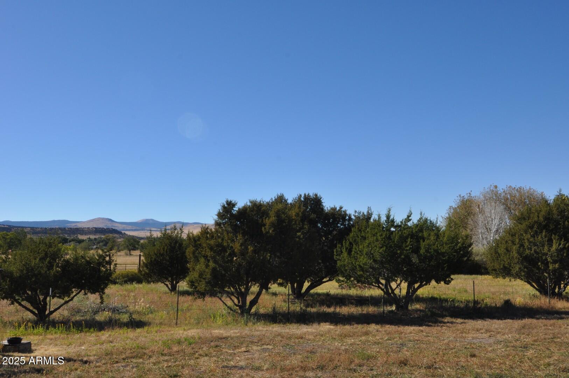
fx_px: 568
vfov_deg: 36.8
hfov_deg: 53.2
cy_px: 189
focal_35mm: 36
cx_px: 284
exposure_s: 1/200
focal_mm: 24
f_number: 14
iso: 200
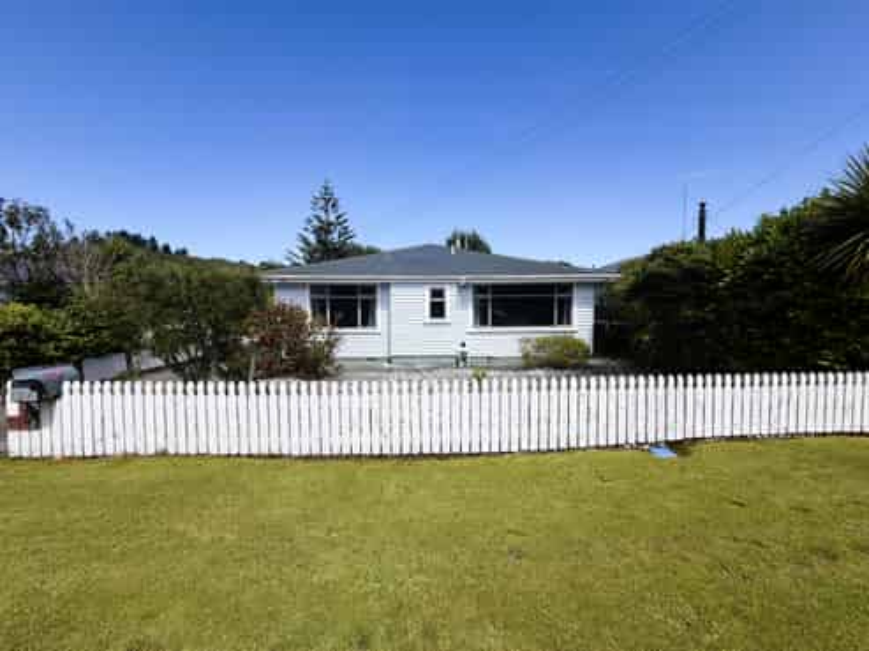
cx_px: 434
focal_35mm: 14
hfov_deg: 102.1
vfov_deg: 85.6
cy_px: 326
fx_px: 351
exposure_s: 1/876
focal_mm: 2.22
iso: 20
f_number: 2.2
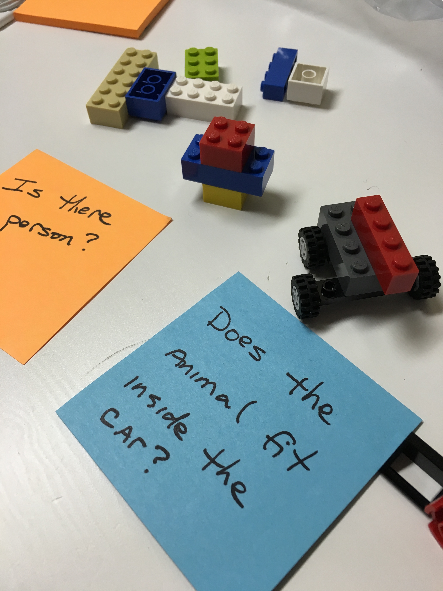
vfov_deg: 61.7
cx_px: 222
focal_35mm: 29
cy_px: 296
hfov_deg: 48.2
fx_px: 495
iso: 50
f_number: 2.2
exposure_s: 1/30
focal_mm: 4.15
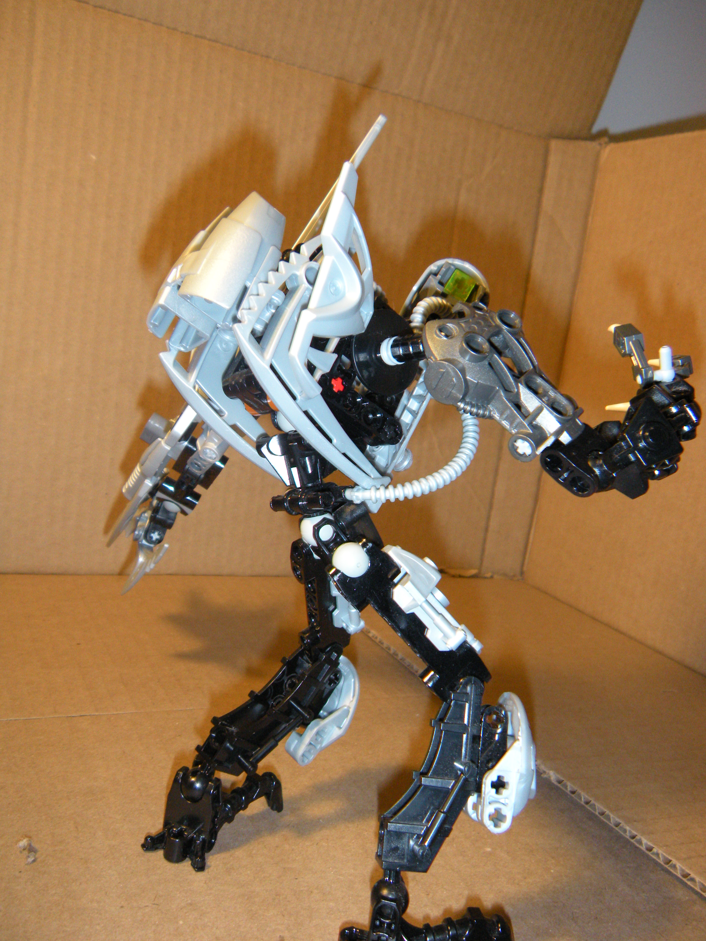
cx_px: 353
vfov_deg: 52.6
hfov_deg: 40.7
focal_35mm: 35
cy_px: 470
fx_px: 952
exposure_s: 1/30
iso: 200
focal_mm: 5.9
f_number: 3.8
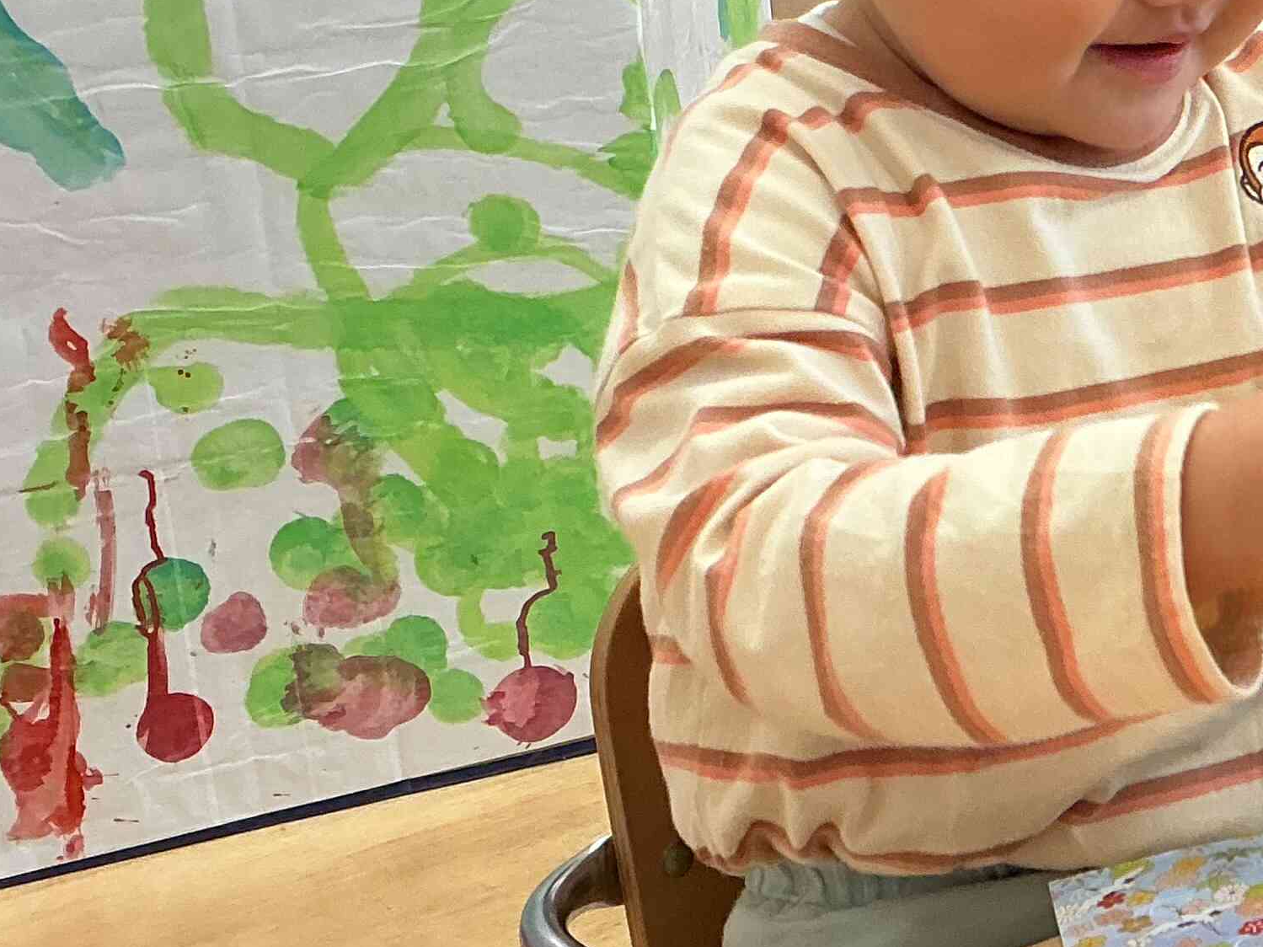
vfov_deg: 18.8
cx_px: 1357
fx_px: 2846
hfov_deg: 23.6
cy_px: 244
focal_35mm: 78
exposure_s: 1/120
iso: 64
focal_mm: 3
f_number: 1.8
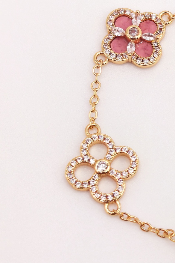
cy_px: 130
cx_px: 236
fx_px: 809
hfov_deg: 11.9
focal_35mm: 111
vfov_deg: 18.4
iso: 50
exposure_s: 1/255
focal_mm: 6.98
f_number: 2
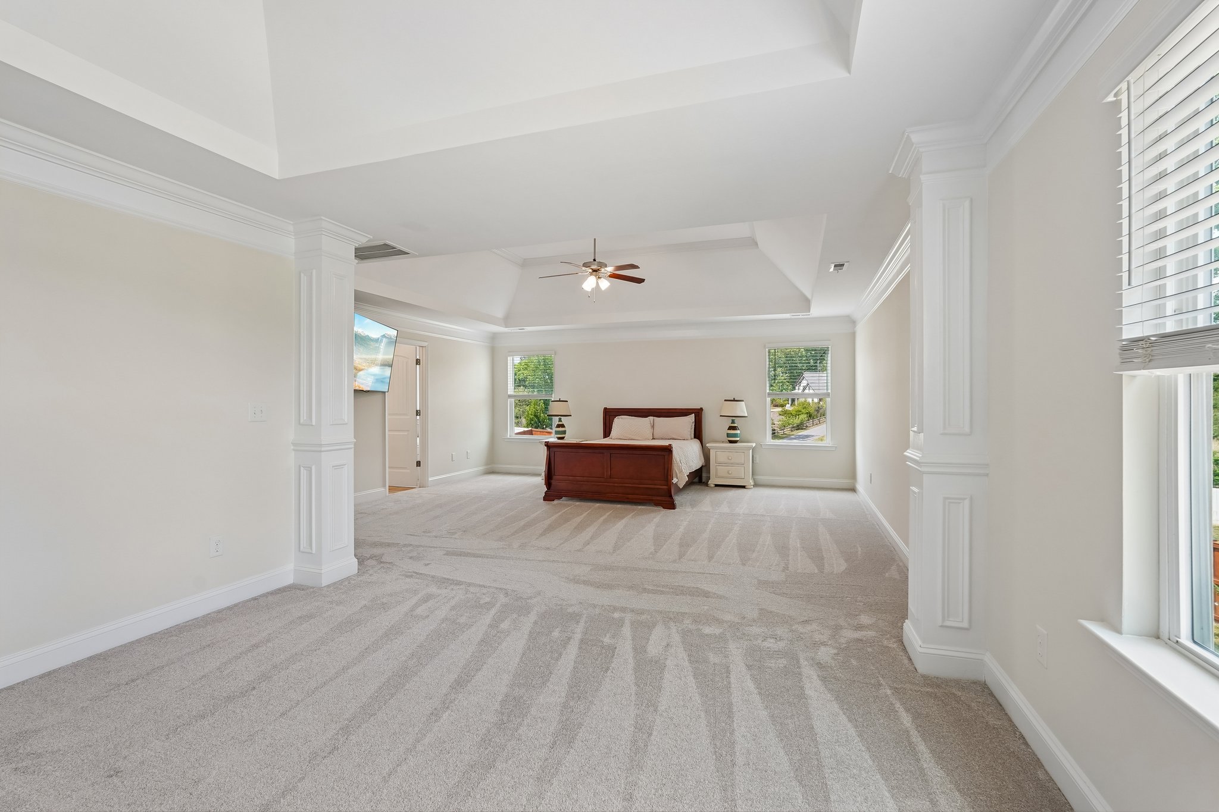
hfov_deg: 96.7
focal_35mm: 16
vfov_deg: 73.7
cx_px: 610
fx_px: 542
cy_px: 406
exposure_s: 1/30
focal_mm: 16
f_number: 8
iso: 400
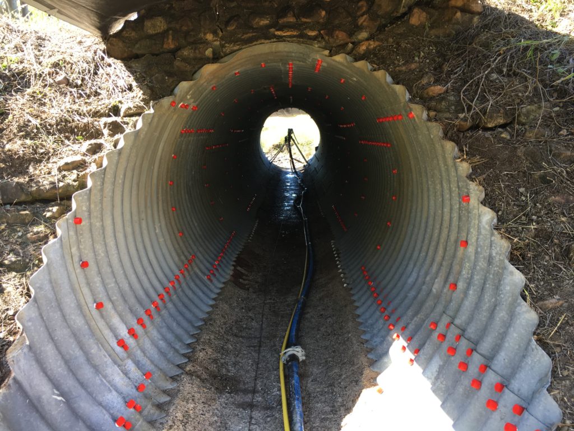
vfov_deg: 48.2
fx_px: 481
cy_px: 216
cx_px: 287
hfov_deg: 61.7
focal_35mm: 29
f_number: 2.2
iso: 40
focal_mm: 4.15
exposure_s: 1/100
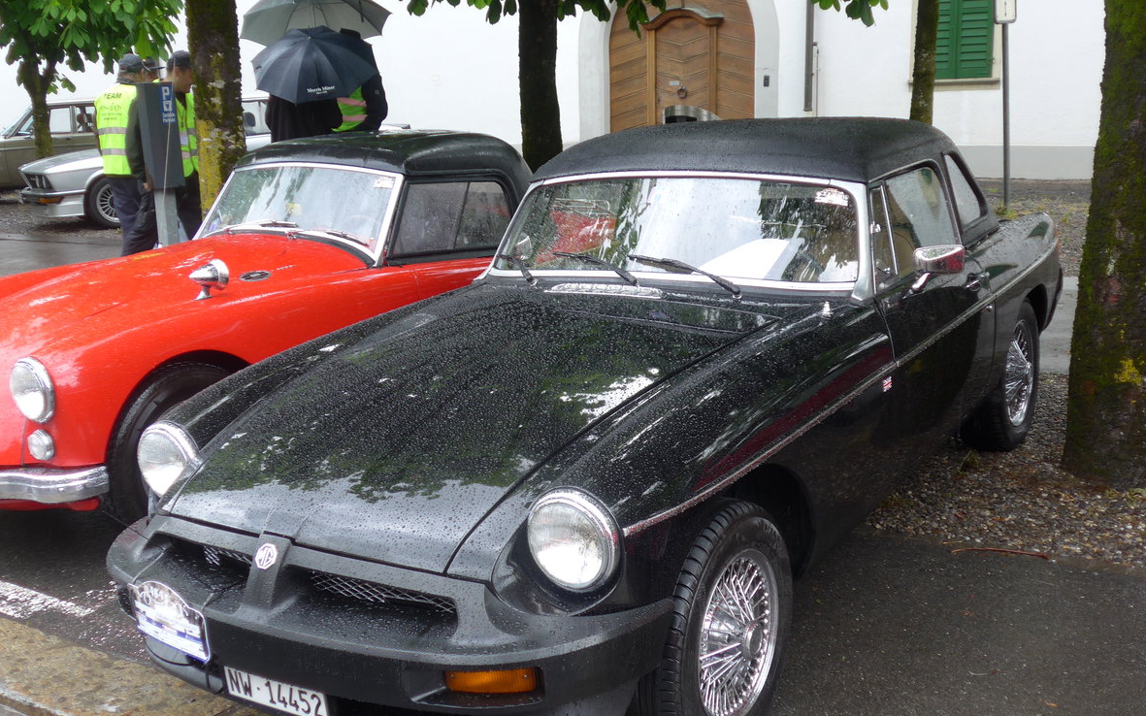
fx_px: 1312
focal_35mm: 42
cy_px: 402
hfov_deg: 47.2
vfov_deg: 30.5
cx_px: 578
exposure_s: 1/60
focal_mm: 8
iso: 100
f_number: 2.5
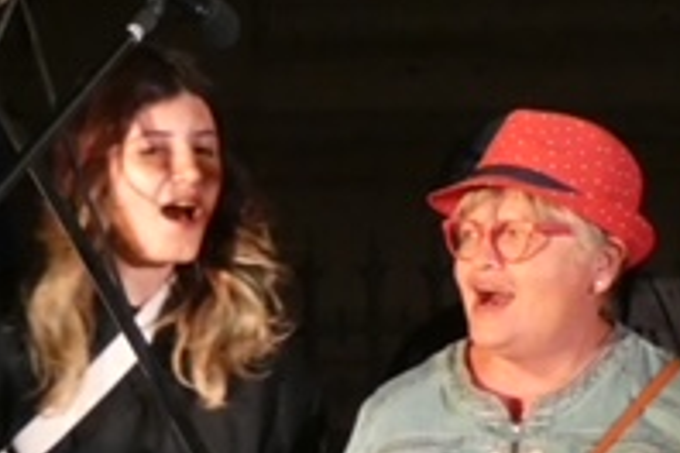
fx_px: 4439
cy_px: 415
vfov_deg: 5.8
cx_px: 295
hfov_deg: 8.8
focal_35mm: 235
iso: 800
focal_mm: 12.5
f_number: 4.3
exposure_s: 1/80
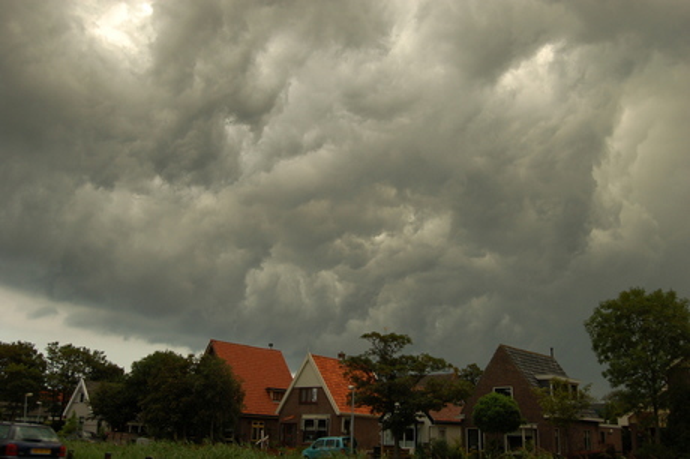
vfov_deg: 38.3
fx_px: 661
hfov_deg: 55.1
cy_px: 230
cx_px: 345
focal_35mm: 34
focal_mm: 23
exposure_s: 1/125
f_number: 5.6
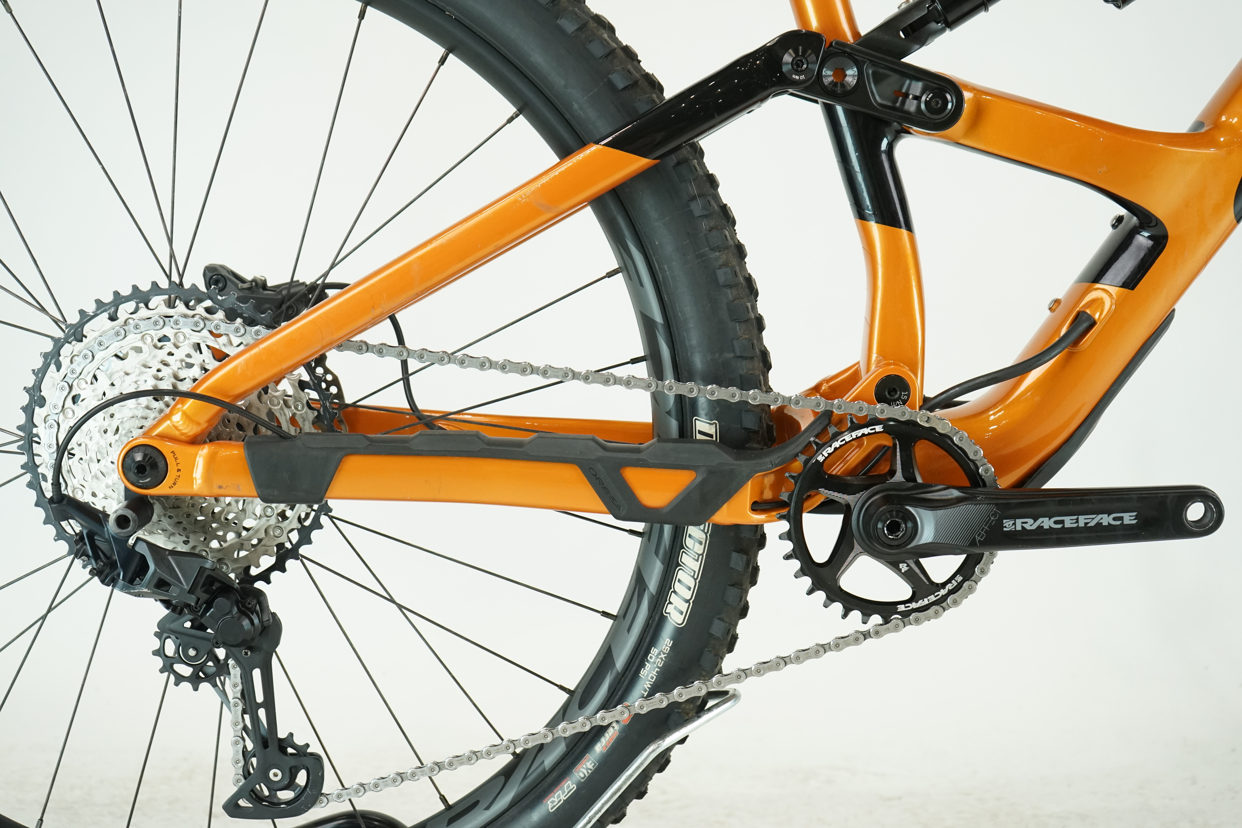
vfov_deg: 28.6
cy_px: 414
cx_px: 621
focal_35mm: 47
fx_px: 1621
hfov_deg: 41.9
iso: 1600
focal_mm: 47
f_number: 5.6
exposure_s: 1/200
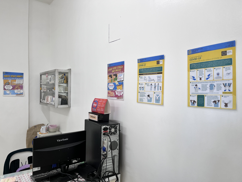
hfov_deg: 67.3
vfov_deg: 53.1
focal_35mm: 26
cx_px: 121
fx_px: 182
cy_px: 91
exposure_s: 1/60
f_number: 1.6
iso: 64
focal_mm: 5.1
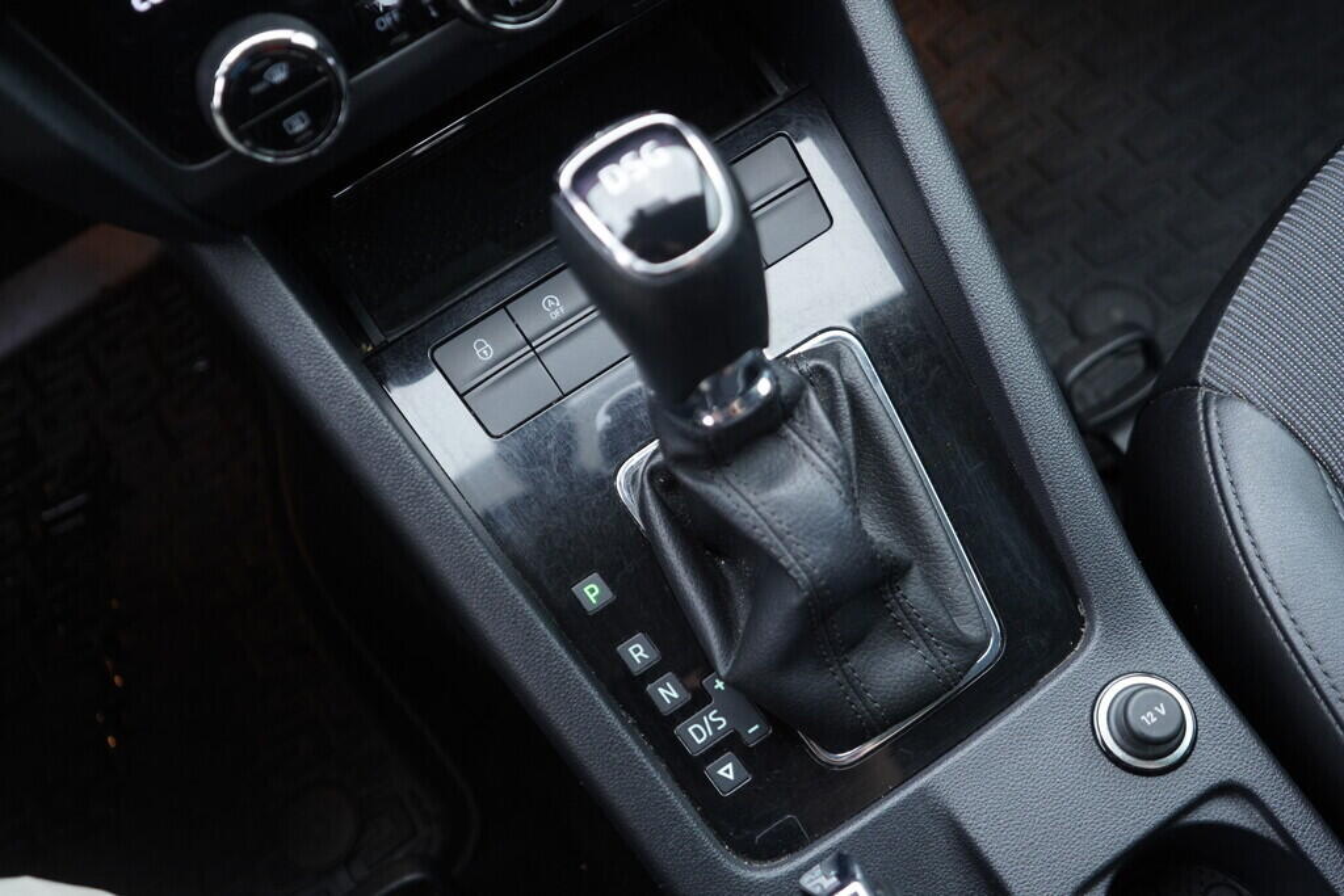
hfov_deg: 53.1
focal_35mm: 36
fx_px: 1344
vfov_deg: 36.9
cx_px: 672
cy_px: 448
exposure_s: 1/40
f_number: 2.8
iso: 400
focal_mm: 24
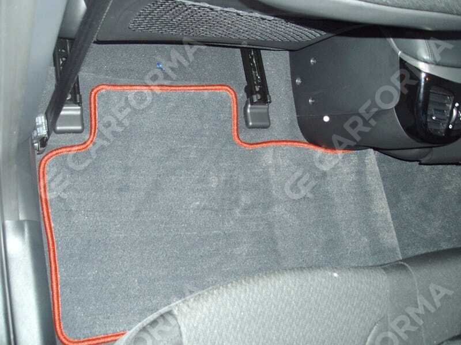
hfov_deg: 51.4
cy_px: 172
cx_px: 230
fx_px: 479
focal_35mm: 36
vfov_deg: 39.7
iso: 214
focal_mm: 6
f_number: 2.7
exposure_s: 1/50
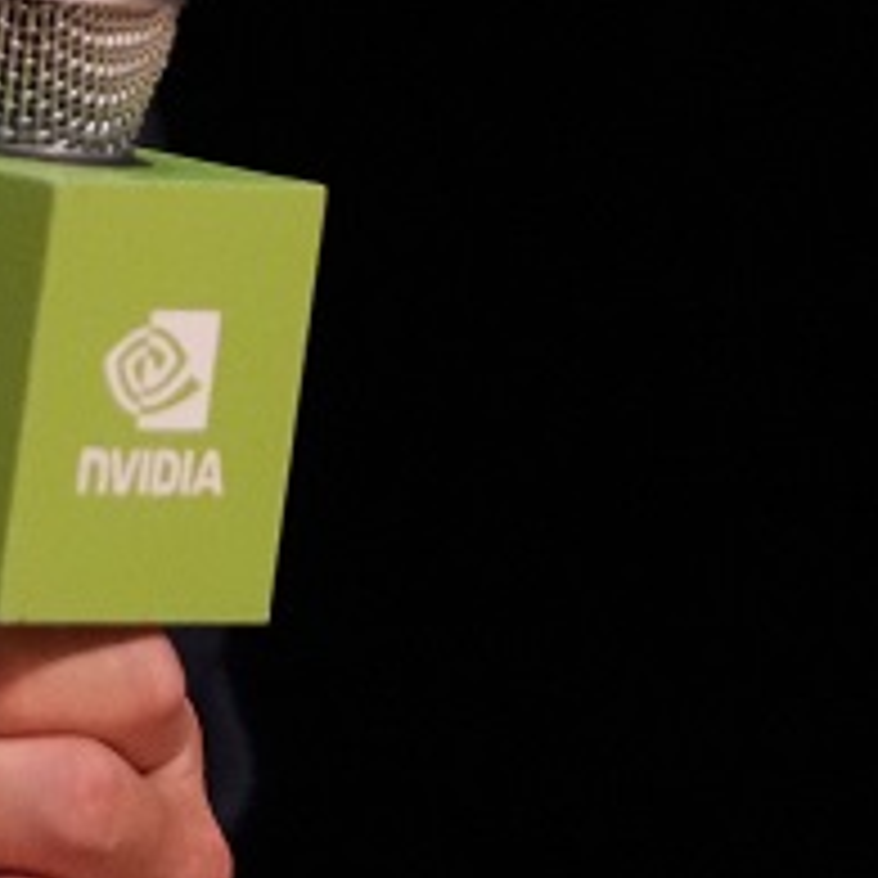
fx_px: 25769
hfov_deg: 2.0
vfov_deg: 1.9
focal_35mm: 898
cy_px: -732
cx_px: -248
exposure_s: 1/400
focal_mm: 161
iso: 5000
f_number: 2.8
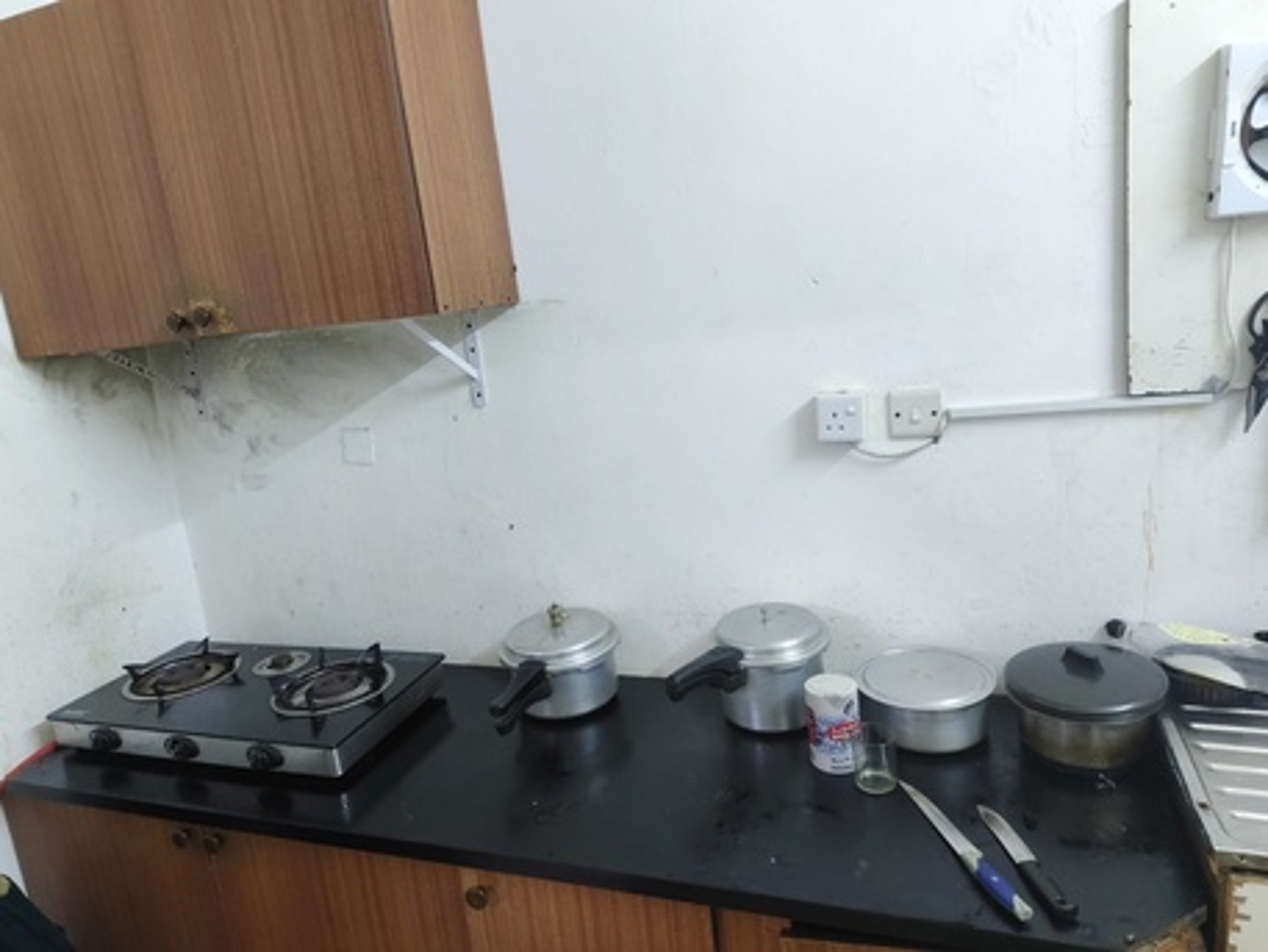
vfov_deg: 58.9
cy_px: 476
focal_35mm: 23
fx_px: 843
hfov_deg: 73.9
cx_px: 634
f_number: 1.88
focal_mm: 5.56
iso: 322
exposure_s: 1/100
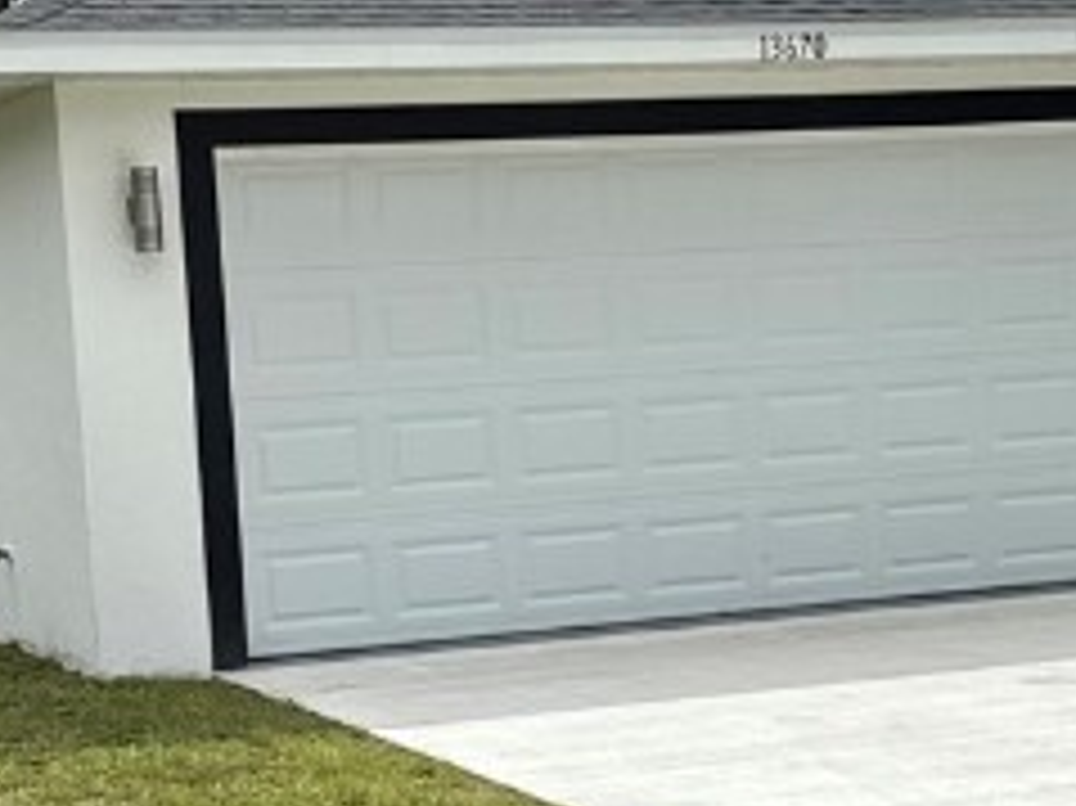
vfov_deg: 14.3
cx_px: 680
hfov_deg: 19.1
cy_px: 572
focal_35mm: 103
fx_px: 3200
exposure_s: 1/7353
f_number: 1.78
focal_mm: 6.76
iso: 80
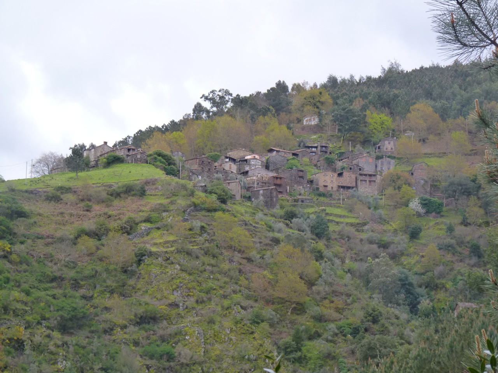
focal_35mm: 113
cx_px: 249
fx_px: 1626
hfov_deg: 17.4
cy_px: 186
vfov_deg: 13.1
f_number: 4
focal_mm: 20.1
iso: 125
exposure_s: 1/160
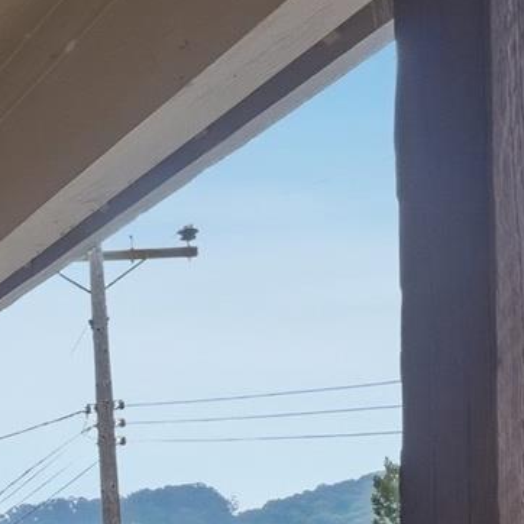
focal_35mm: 94
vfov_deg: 17.4
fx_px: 1610
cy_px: 666
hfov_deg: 15.2
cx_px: -507
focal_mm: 16
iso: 250
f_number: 9
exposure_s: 1/500
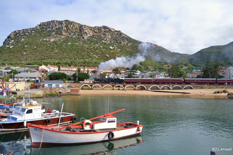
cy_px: 78
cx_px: 116
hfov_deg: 64.6
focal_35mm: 28
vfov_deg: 45.7
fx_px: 184
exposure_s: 1/1000
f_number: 4.5
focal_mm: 19
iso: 200
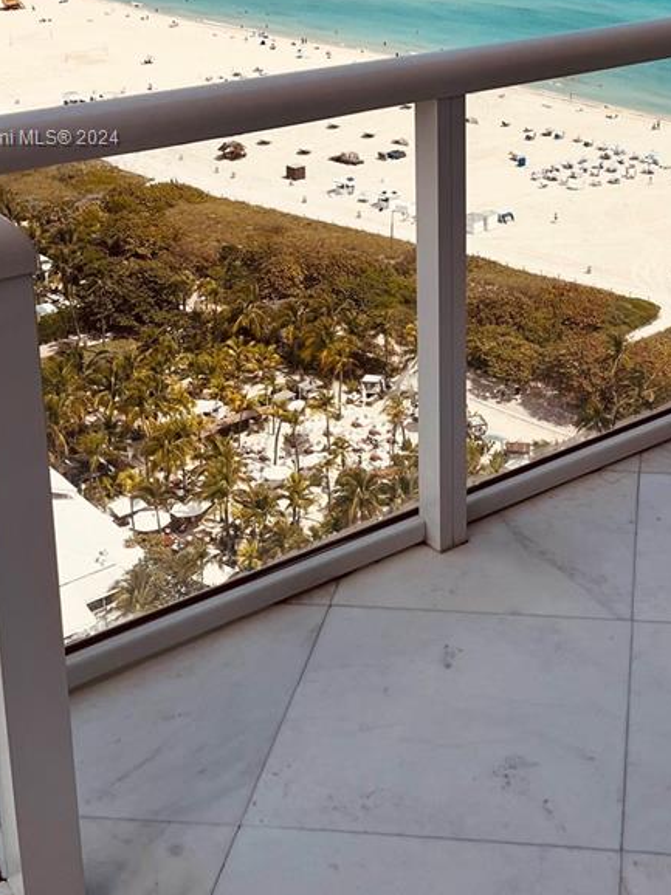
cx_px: 533
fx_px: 1397
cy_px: 139
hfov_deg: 26.5
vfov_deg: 34.1
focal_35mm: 54
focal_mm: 5.1
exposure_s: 1/6897
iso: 50
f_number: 1.6
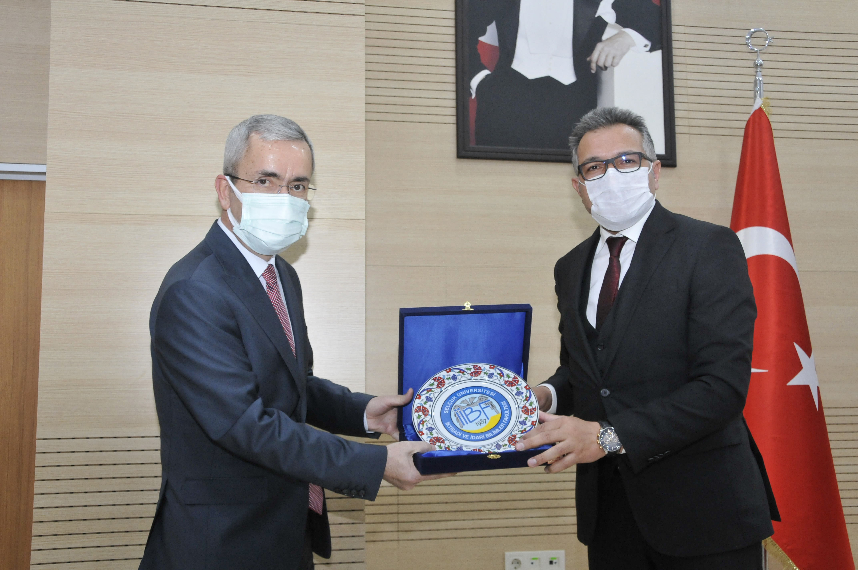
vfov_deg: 36.8
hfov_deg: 53.2
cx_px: 429
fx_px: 857
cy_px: 285
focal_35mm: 36
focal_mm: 24
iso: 1000
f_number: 5.6
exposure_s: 1/60
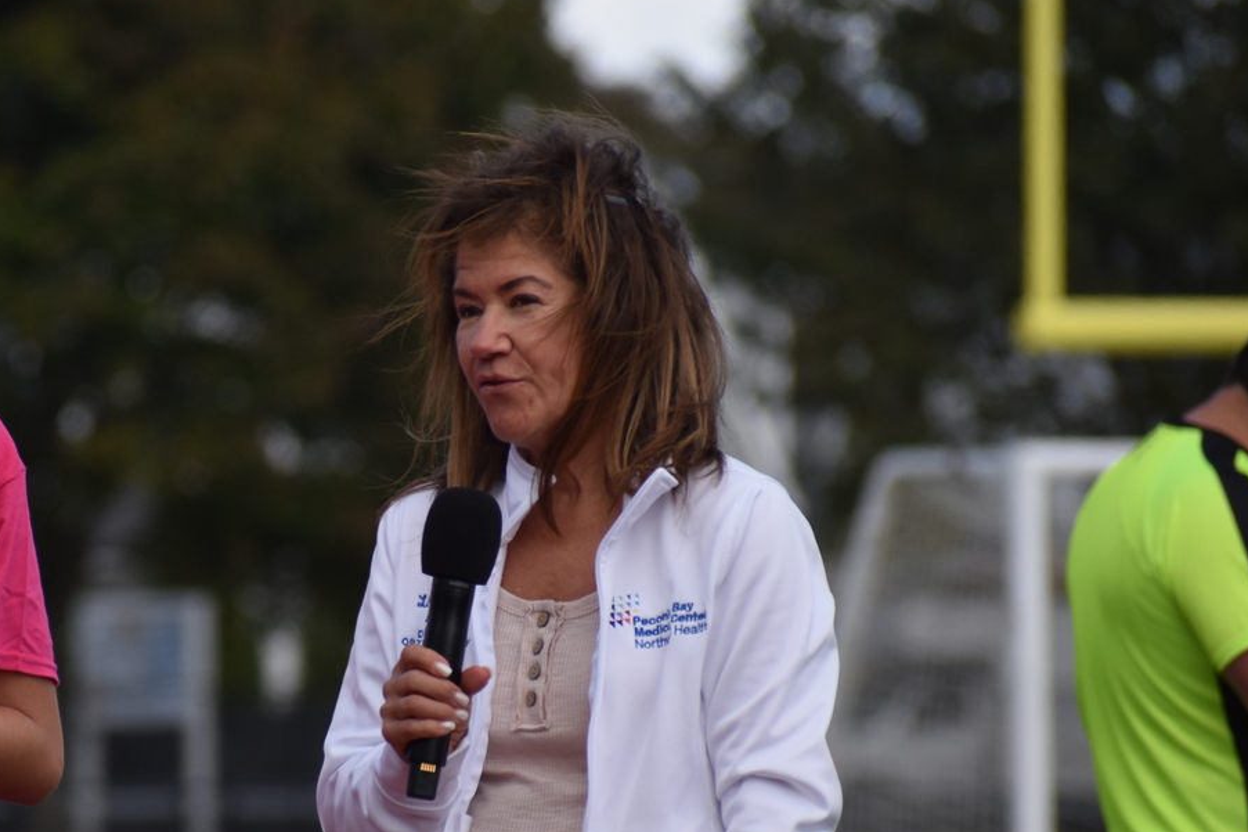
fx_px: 20760
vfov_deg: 2.3
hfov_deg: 3.4
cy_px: 612
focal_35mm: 599
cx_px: 277
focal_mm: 240
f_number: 6.3
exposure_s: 1/1600
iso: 400
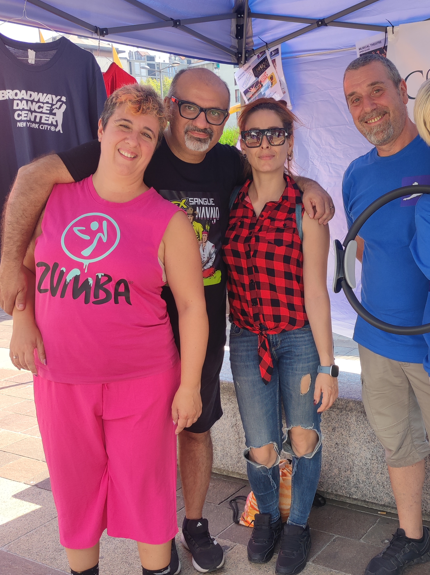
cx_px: 320
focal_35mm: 41
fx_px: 680
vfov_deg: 45.8
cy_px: 307
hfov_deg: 34.4
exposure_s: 1/179
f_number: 1.79
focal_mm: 4.7
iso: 50
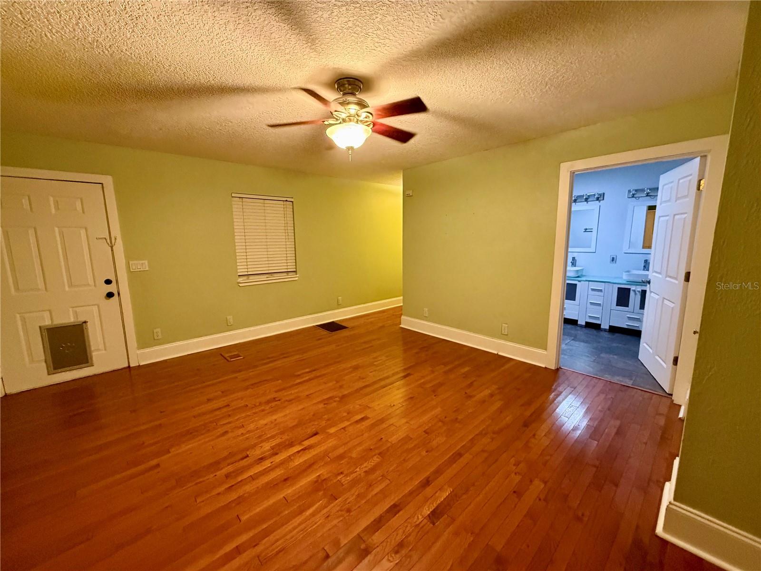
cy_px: 286
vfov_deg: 85.7
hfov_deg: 102.1
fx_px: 308
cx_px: 380
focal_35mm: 14
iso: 500
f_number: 2.2
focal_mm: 2.22
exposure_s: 1/60
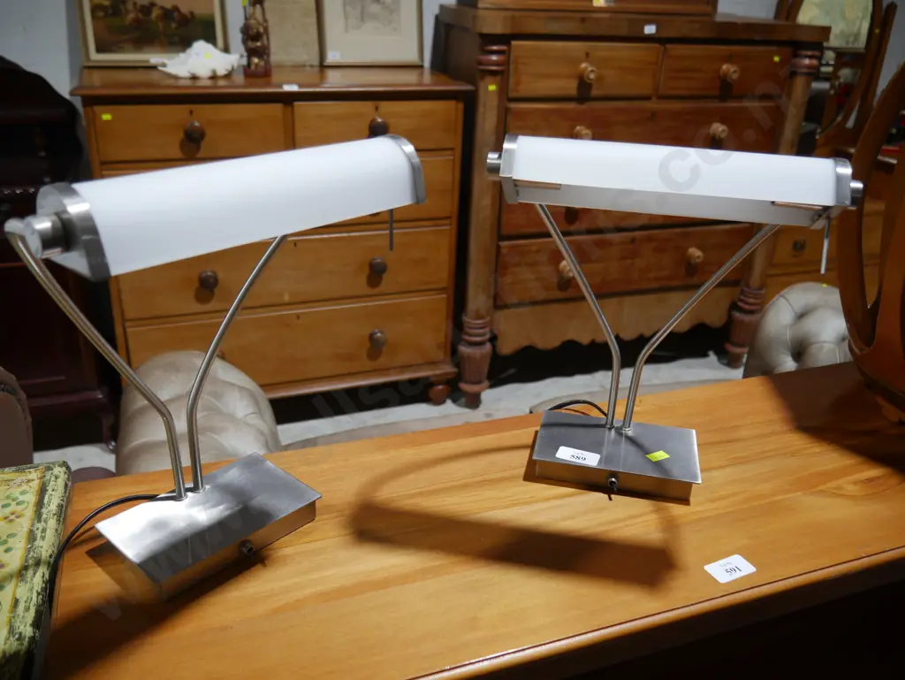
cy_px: 340
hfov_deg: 63.4
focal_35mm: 28
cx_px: 452
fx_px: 732
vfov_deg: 49.8
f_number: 3.5
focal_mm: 14
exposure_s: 1/60
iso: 200
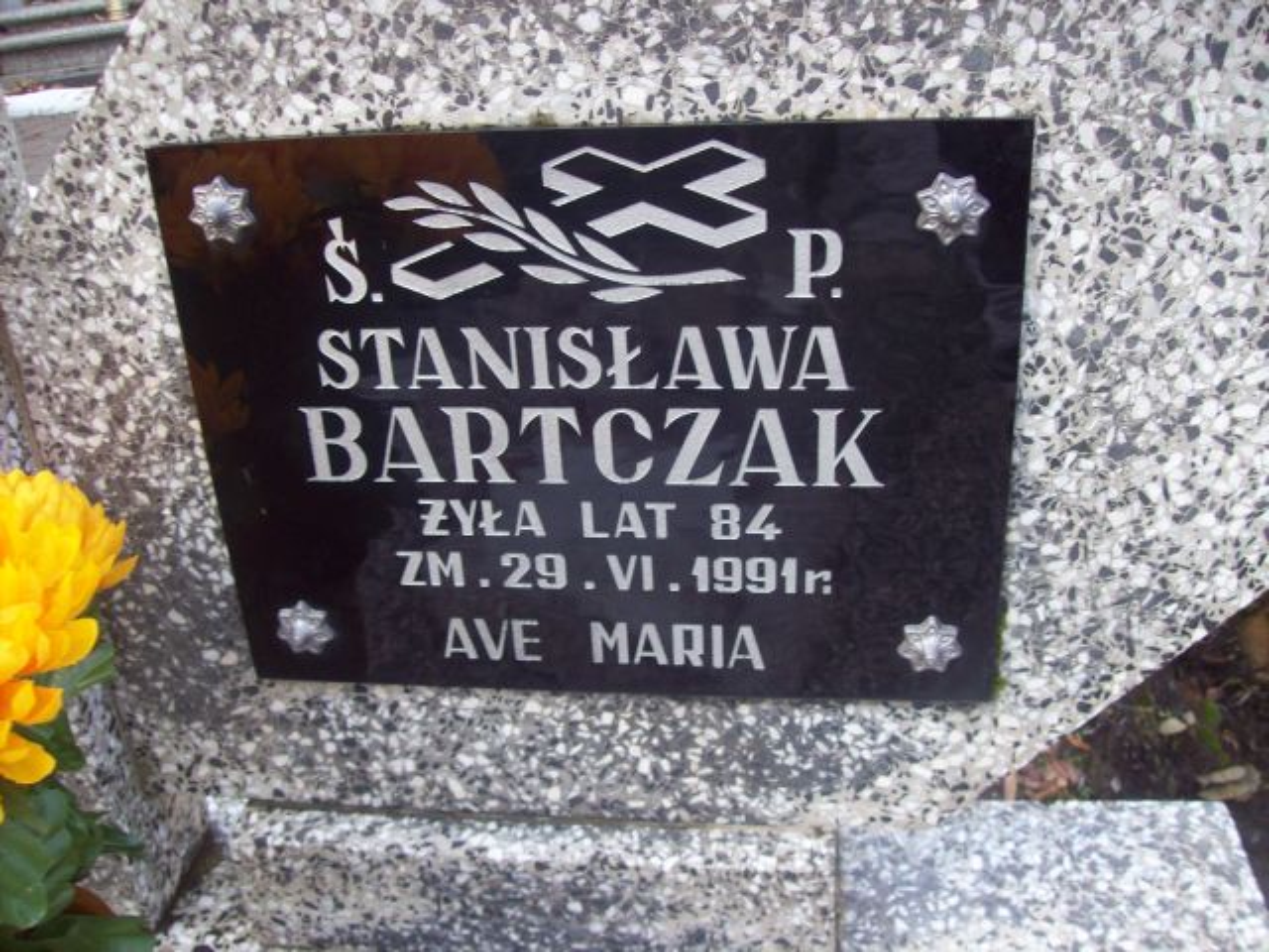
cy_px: 476
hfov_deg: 51.4
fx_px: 1320
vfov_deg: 39.7
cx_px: 634
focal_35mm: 36
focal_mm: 6
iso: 80
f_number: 2.7
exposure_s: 1/67.8
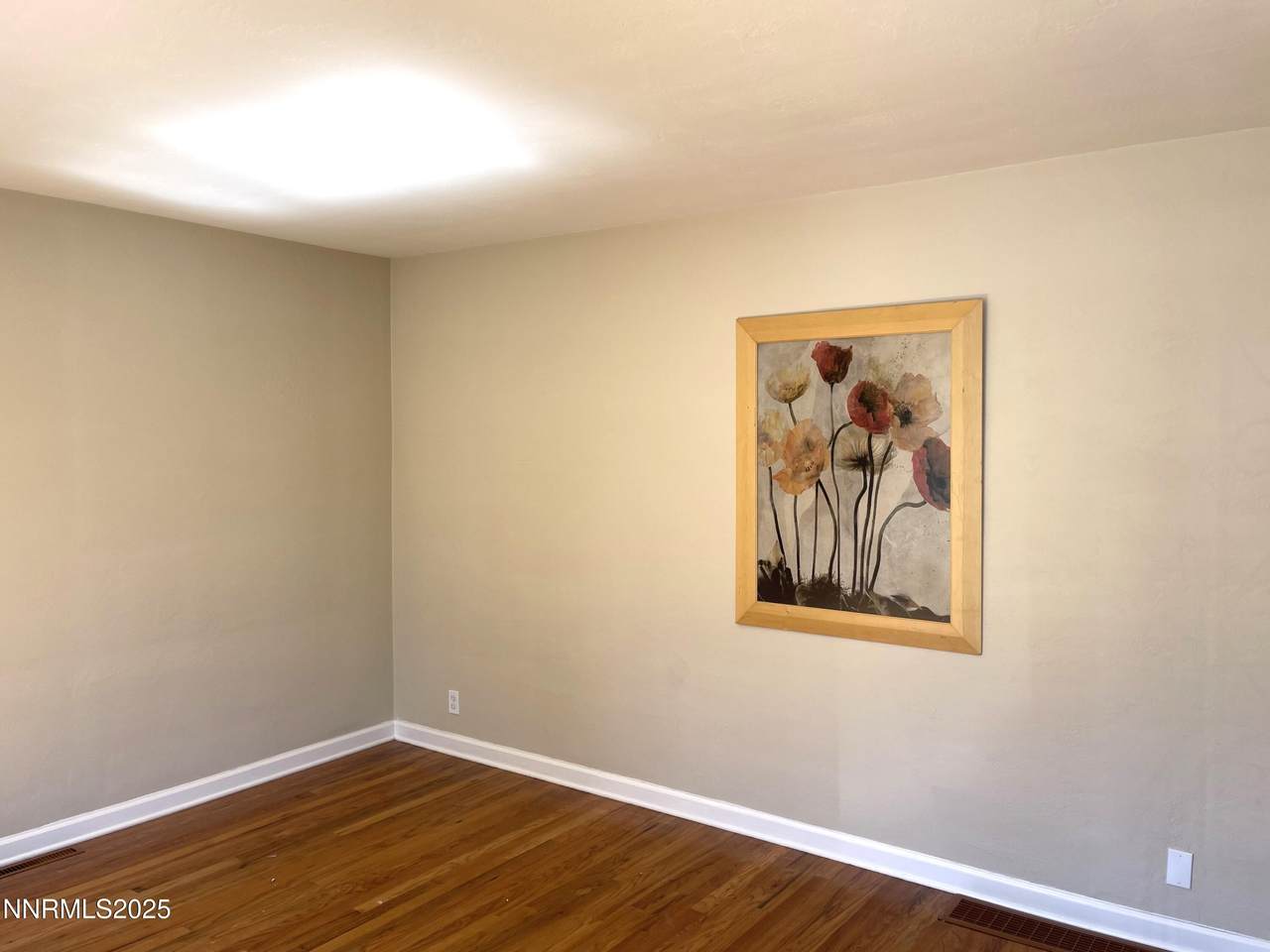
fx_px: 917
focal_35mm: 25
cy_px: 476
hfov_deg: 69.4
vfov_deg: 54.9
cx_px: 635
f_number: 1.6
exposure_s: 1/158
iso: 32
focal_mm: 5.1
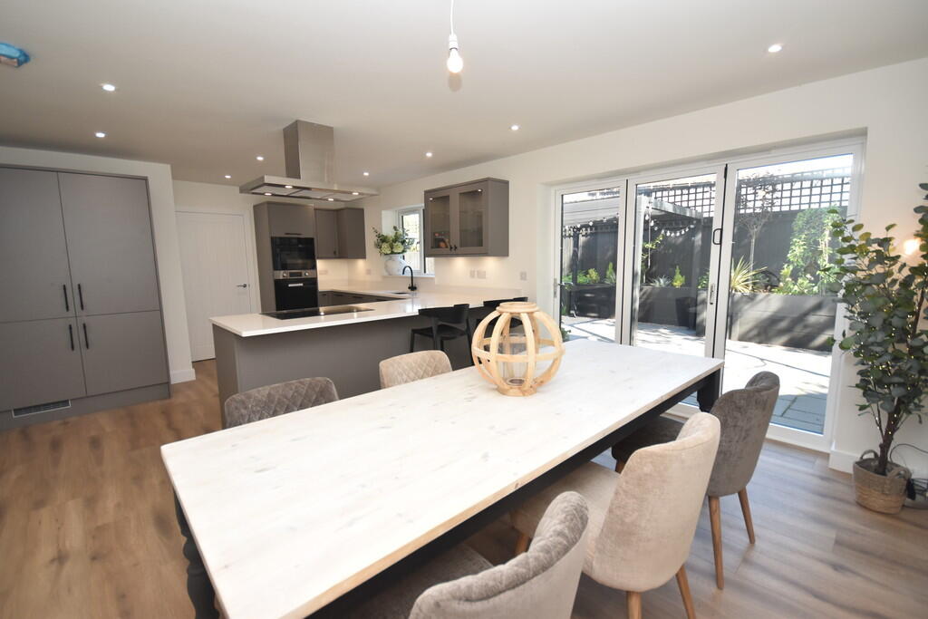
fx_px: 387
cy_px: 310
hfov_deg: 100.4
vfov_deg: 77.3
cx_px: 464
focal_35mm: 15
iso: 560
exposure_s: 1/200
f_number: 5
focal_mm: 10
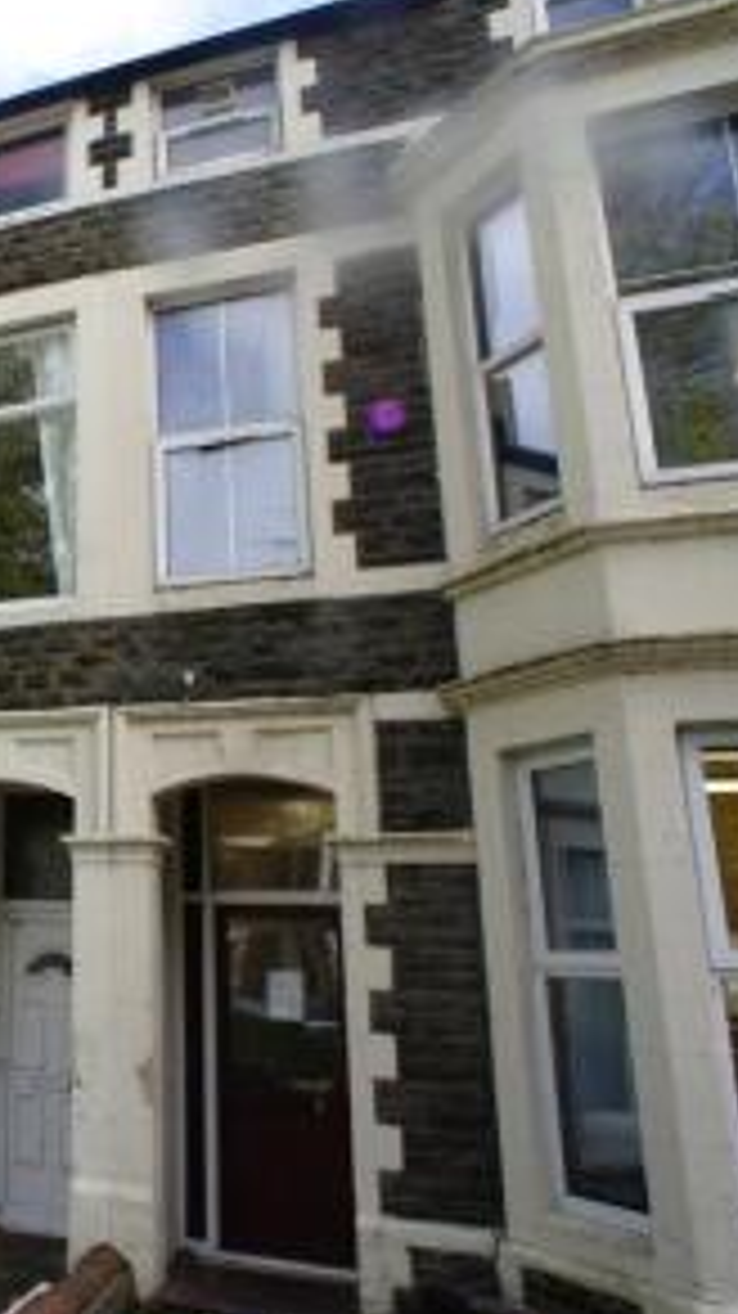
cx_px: -108
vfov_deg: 49.4
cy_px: 655
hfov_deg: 26.3
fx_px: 1428
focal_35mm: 41
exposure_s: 1/80
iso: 250
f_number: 10
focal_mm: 16
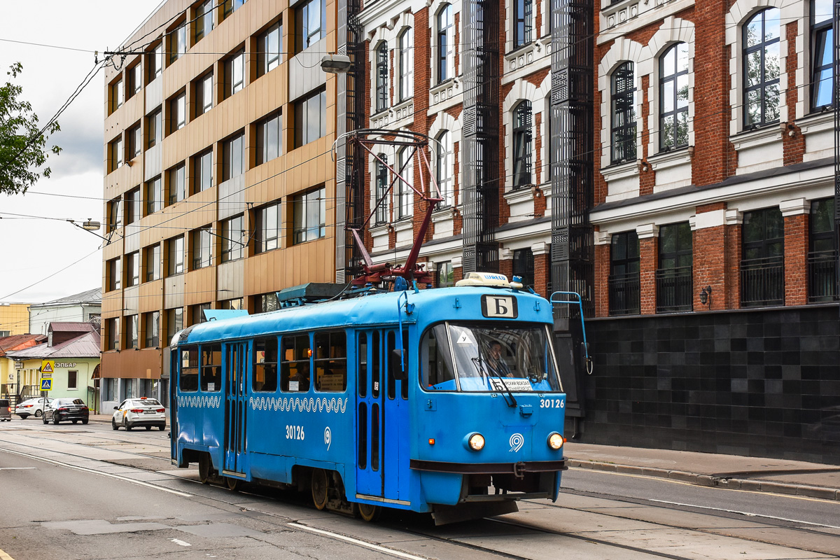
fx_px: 1190
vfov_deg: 26.5
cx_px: 420
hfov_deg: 38.9
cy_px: 280
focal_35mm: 51
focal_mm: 34
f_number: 6.3
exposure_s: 1/500
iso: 500
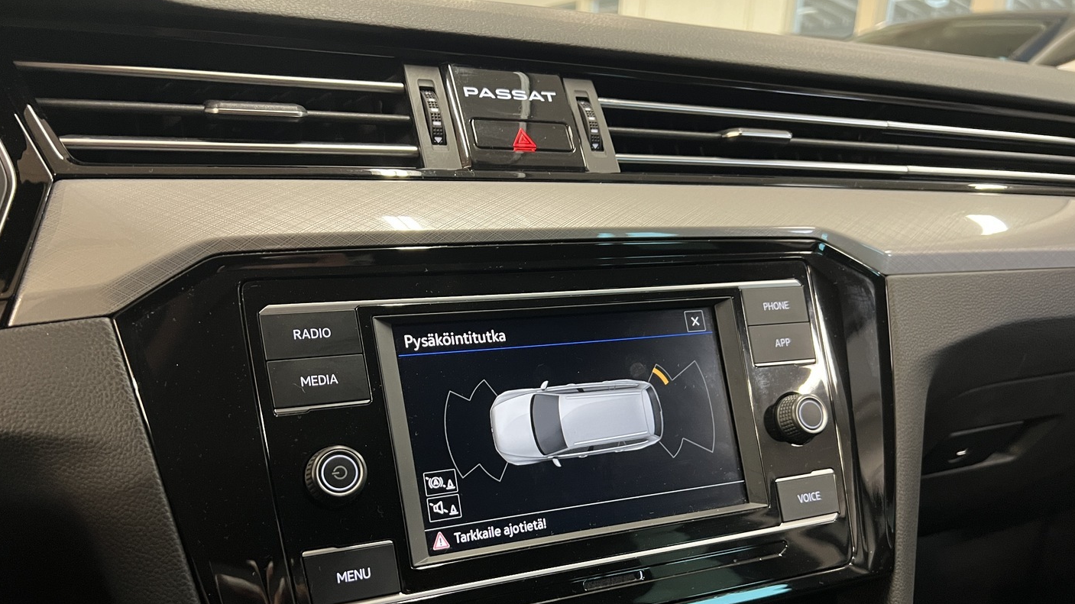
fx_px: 827
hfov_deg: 66.1
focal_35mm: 29
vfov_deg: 39.8
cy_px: 396
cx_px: 541
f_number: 1.5
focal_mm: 5.7
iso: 500
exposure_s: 1/33
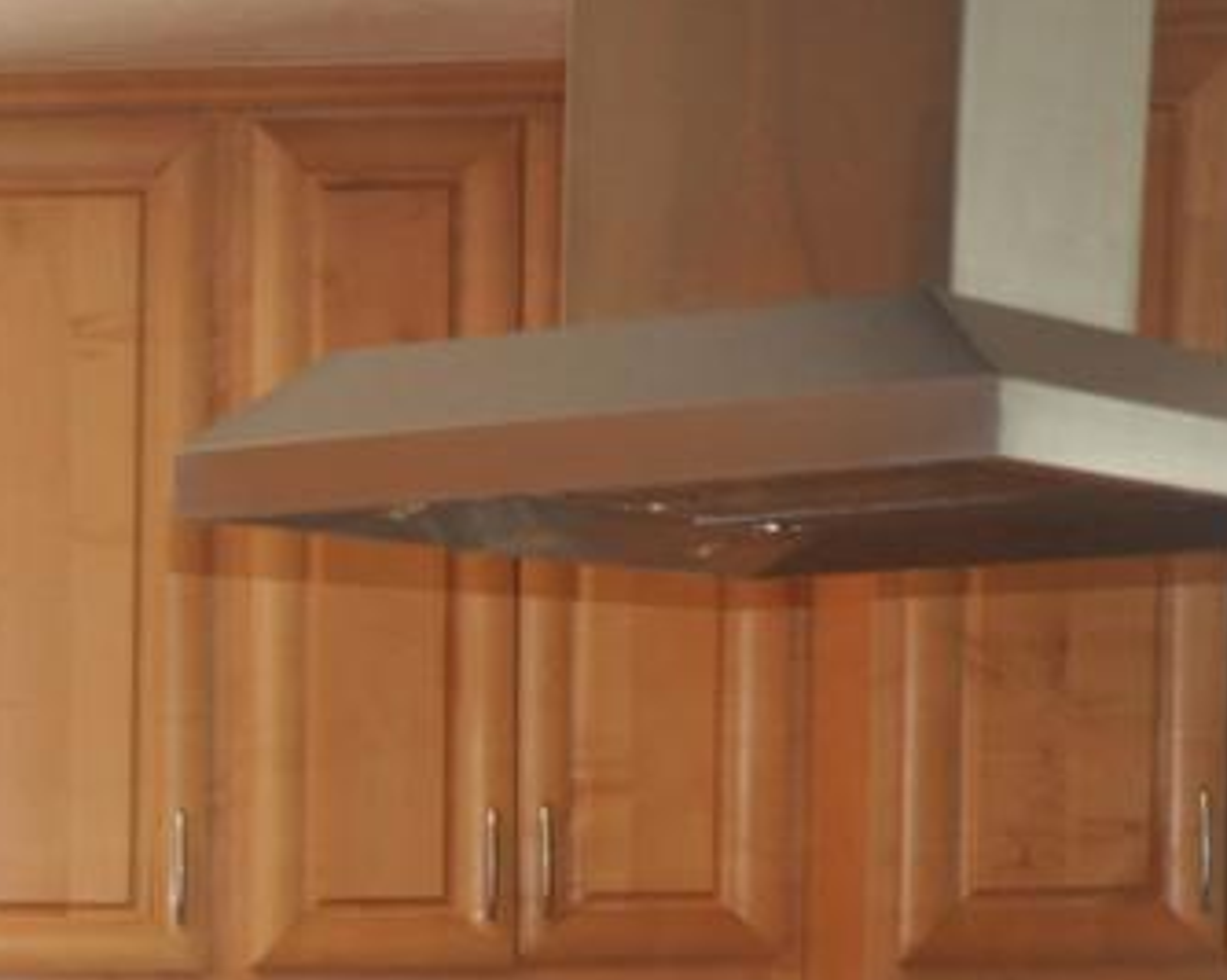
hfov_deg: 16.0
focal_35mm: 112
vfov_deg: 13.4
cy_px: 1175
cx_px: -492
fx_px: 4066
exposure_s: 1/160
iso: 1000
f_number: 4.5
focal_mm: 26
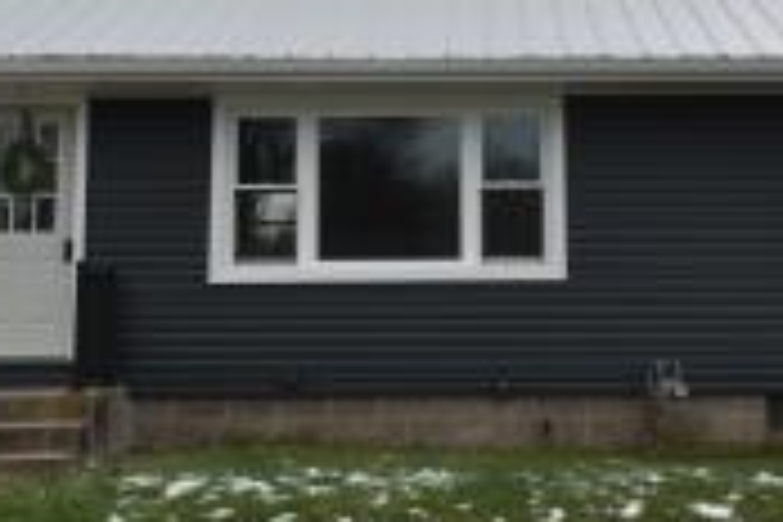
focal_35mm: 70
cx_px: 518
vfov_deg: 19.2
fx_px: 1522
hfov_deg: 28.7
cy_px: 99
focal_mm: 18
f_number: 10
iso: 100
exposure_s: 1/200
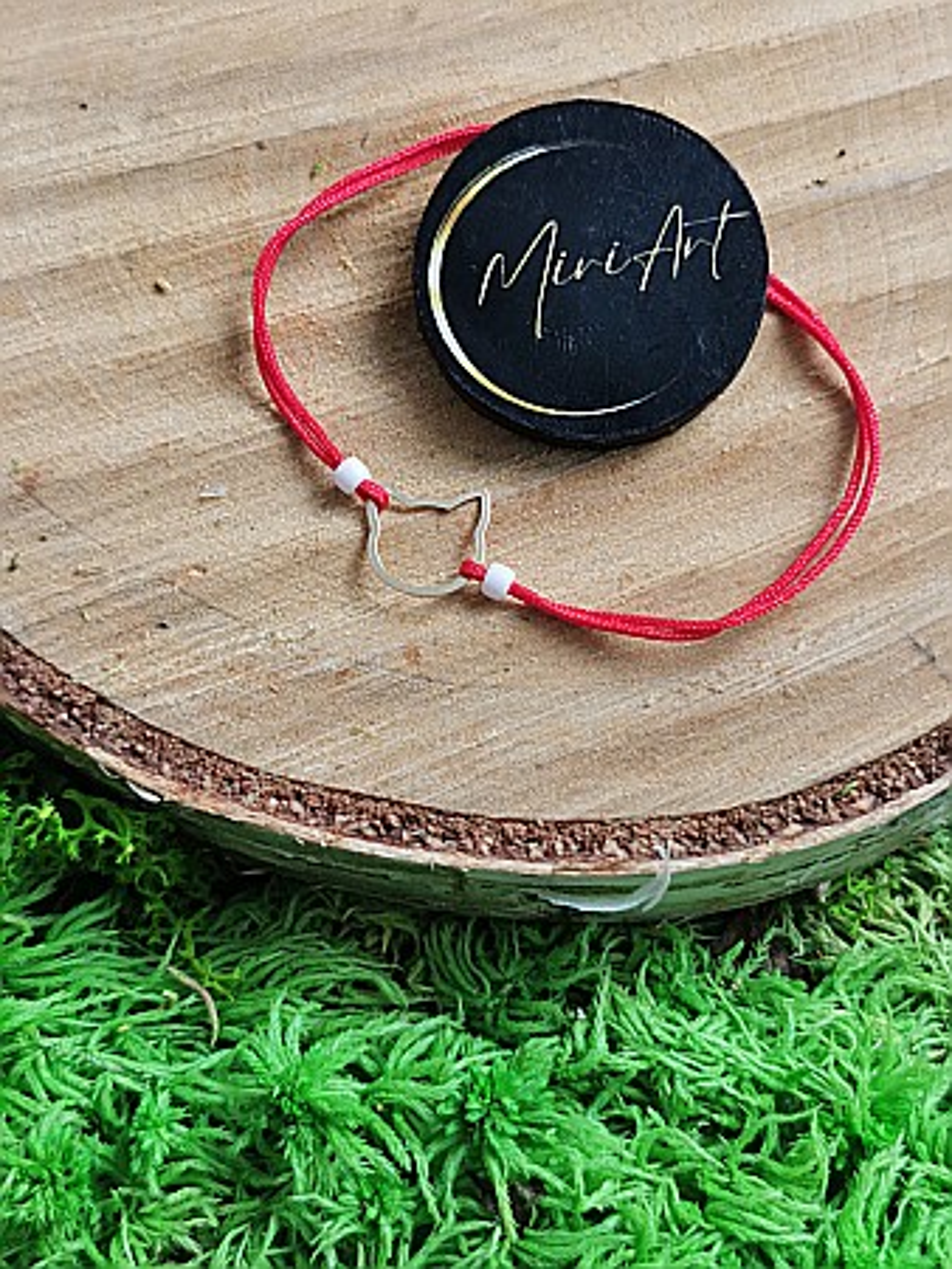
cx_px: 476
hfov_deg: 25.7
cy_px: 634
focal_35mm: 57
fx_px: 2088
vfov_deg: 33.8
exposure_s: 1/100
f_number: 1.6
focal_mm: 5.56
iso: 80
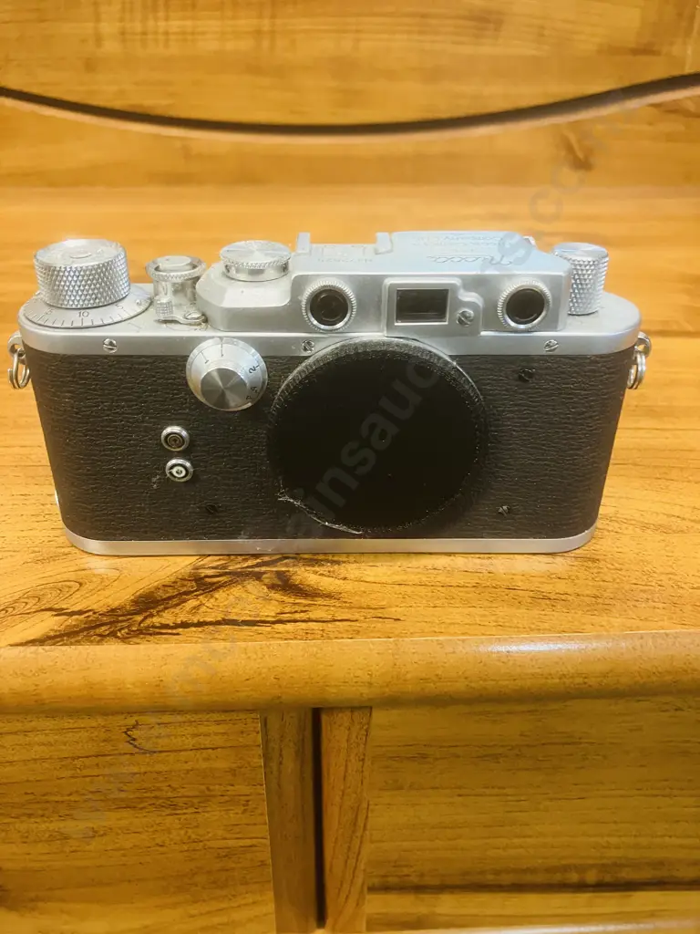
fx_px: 755
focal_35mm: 28
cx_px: 350
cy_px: 467
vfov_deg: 63.4
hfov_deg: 49.7
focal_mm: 3.99
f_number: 1.8
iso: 250
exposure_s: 1/33
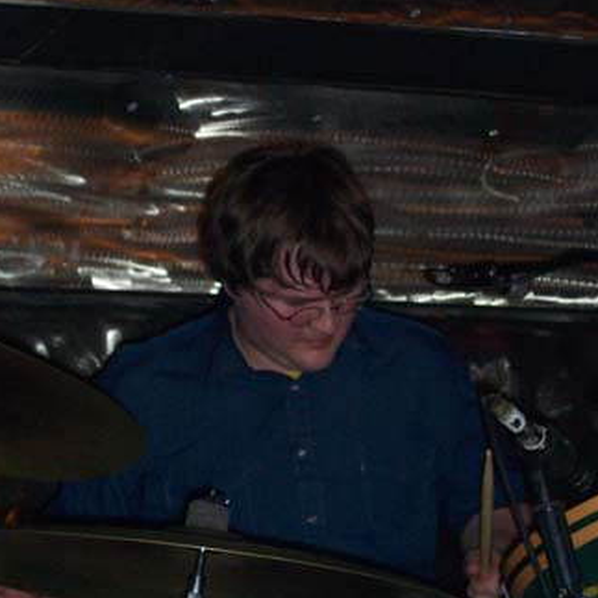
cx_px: 294
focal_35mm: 162
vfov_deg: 10.8
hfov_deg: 10.8
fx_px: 3166
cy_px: 392
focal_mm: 24
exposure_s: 1/90
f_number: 4.8
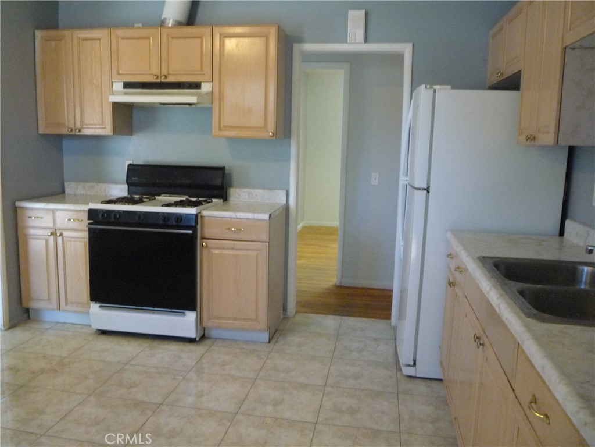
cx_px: 298
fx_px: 516
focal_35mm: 30
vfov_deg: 46.8
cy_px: 224
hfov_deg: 60.0
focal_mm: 5.2
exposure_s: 1/25
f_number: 3.3
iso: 400
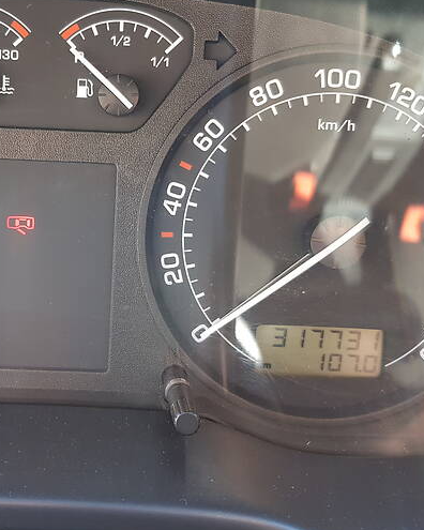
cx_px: 104
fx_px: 643
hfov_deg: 35.6
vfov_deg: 44.6
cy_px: 223
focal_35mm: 41
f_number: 1.7
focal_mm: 4.3
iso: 64
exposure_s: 1/50
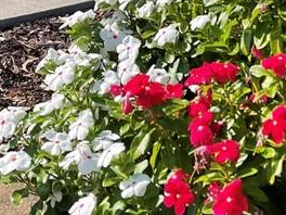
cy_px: -135
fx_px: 801
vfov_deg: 14.0
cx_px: 145
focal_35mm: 97
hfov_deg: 20.2
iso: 32
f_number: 1.6
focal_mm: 5.1
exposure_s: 1/2545
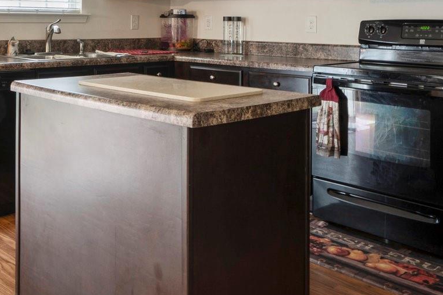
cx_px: 82
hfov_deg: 43.1
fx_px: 529
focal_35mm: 43
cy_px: 12
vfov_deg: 29.5
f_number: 11
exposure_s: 1.6
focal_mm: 16
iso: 100
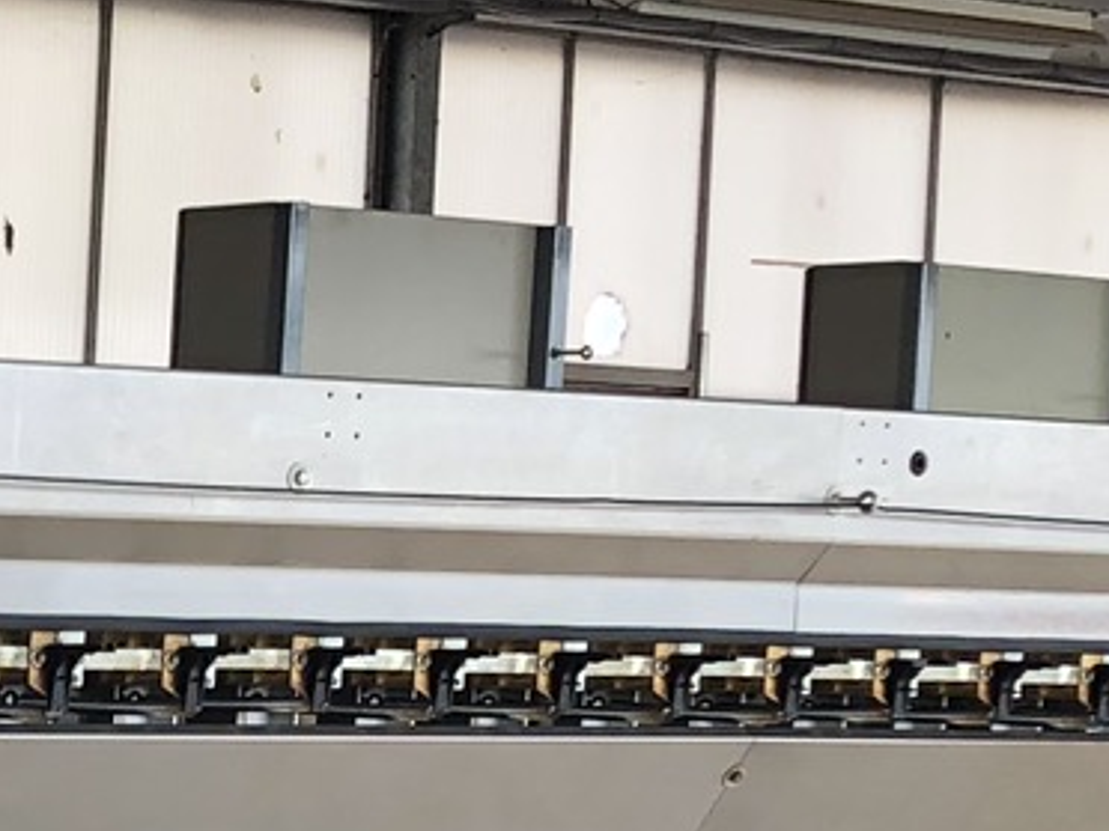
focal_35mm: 154
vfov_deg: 9.4
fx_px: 4934
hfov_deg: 12.0
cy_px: 1126
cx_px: -775
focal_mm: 3.99
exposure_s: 1/120
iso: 25
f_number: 1.8
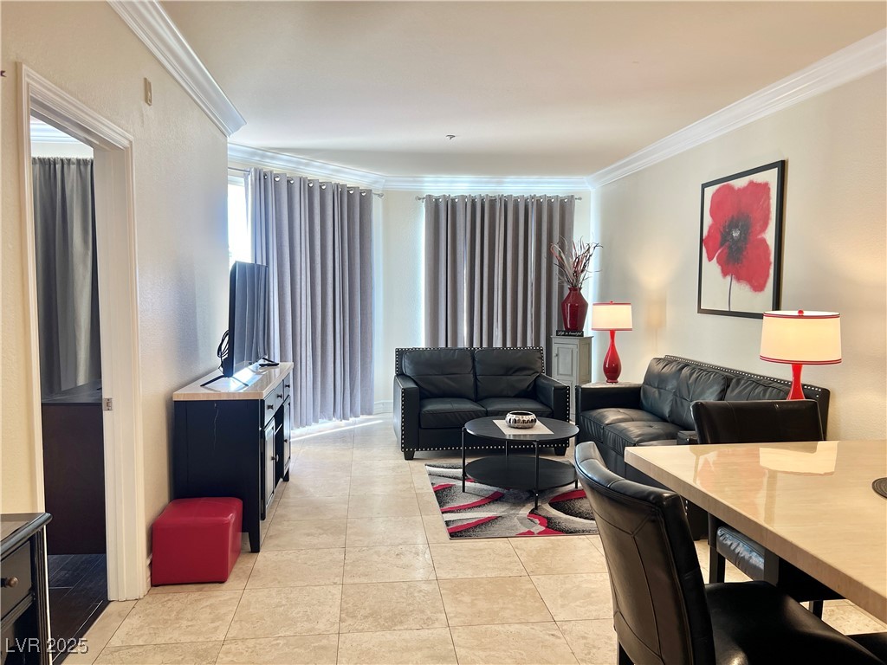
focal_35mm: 26
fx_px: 666
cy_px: 332
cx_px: 444
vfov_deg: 53.1
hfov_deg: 67.3
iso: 125
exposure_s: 1/120
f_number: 1.5
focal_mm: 5.7
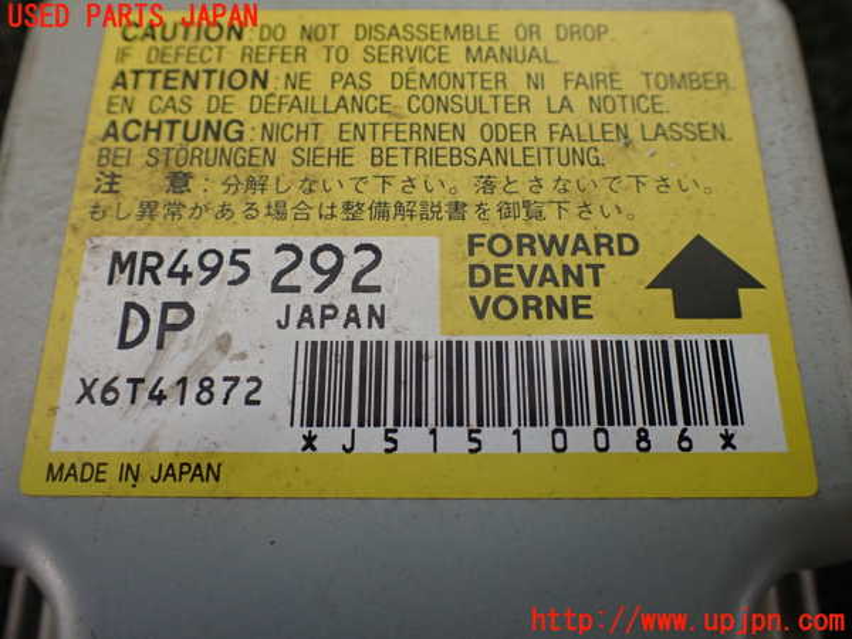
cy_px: 320
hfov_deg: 60.0
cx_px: 426
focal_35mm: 30
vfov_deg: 46.8
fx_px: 738
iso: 200
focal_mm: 5.4
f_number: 2.3
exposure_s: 1/125
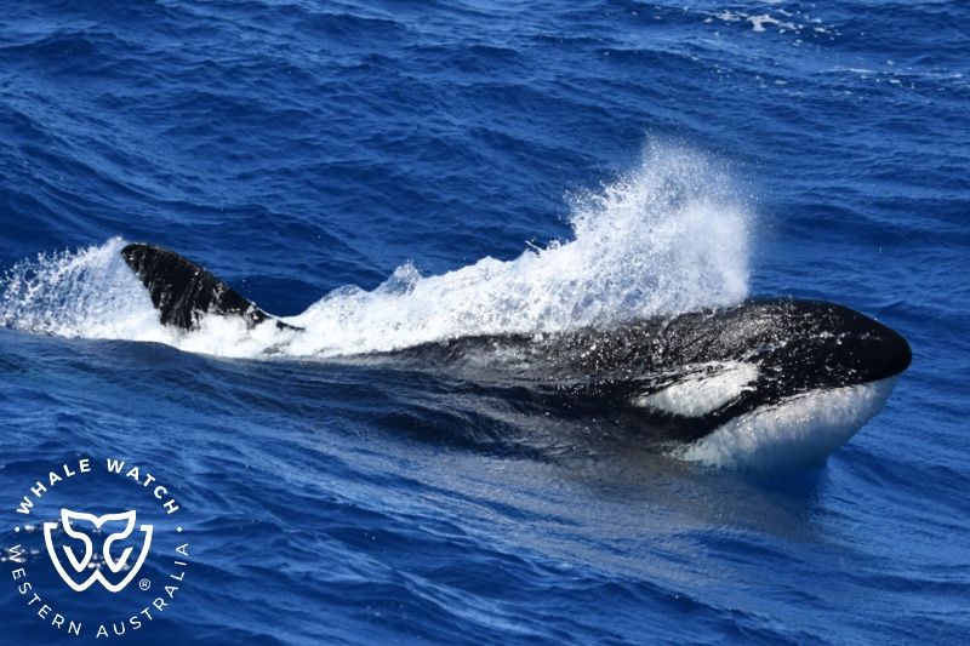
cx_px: 485
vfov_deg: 3.8
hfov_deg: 5.7
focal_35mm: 360
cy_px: 323
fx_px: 9697
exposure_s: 1/8000
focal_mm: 360
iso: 1250
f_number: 6
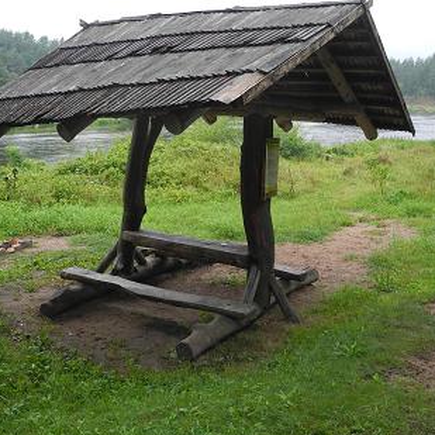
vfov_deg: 40.8
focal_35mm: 41
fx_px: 583
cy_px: 180
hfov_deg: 40.8
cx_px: 176
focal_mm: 6
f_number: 2.8
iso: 100
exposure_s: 1/200
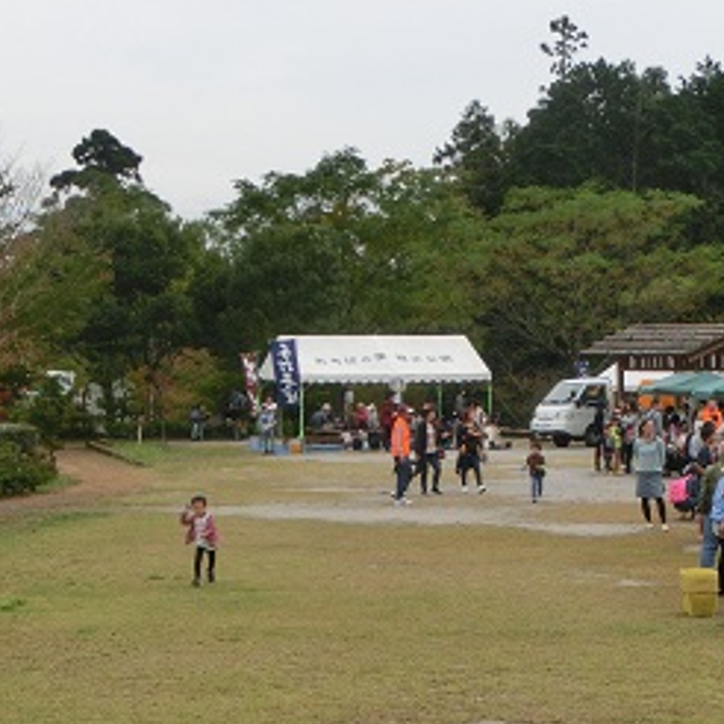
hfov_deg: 18.8
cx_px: 521
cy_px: 521
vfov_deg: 18.8
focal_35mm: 92
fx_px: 2177
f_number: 4.3
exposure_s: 1/500
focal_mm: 9.16
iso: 80
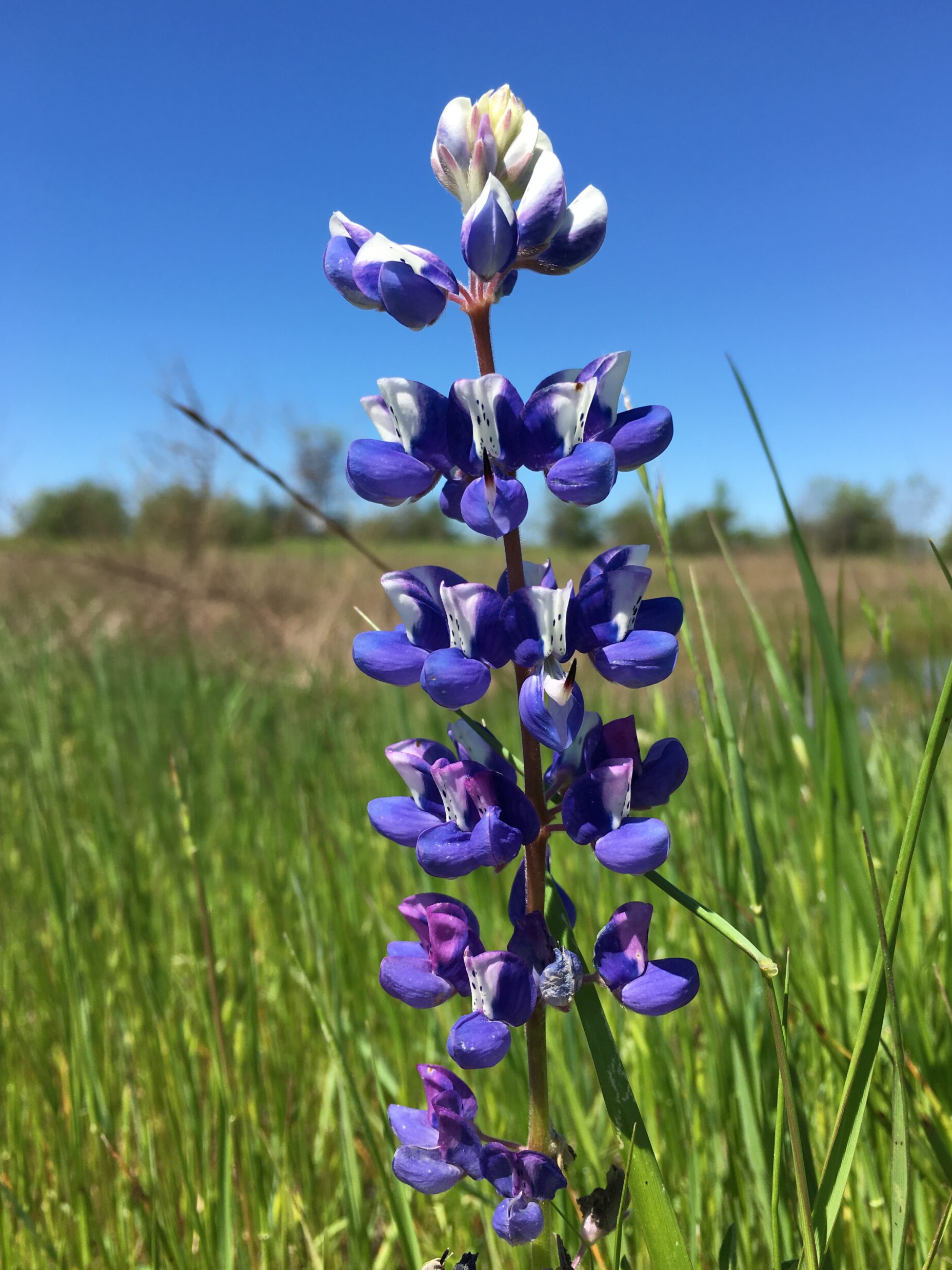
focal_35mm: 30
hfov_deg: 46.8
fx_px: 1100
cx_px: 478
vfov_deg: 60.0
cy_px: 641
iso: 25
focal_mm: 4.15
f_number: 2.2
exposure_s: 1/1282
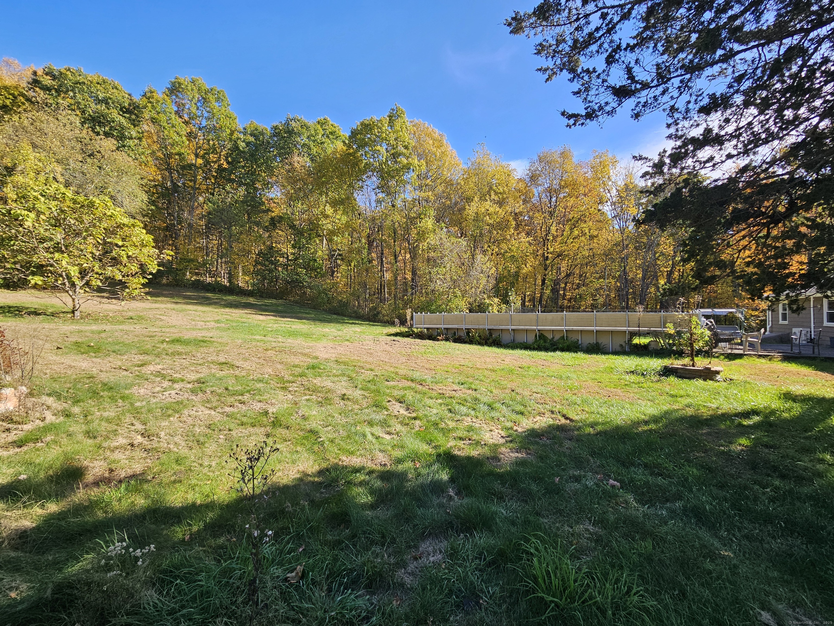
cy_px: 313
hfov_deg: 106.2
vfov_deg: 89.9
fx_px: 313
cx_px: 417
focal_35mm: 13
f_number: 2.2
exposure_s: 1/633
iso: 50
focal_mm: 2.2
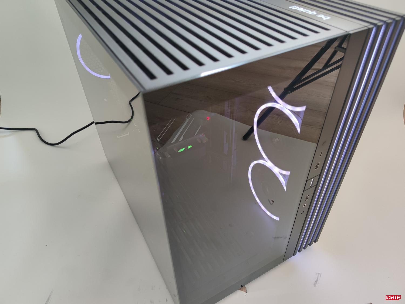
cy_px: 152
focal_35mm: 25
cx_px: 202
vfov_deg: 54.9
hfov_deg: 69.4
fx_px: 292
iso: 173
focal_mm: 6.78
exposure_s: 1/100
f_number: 1.85
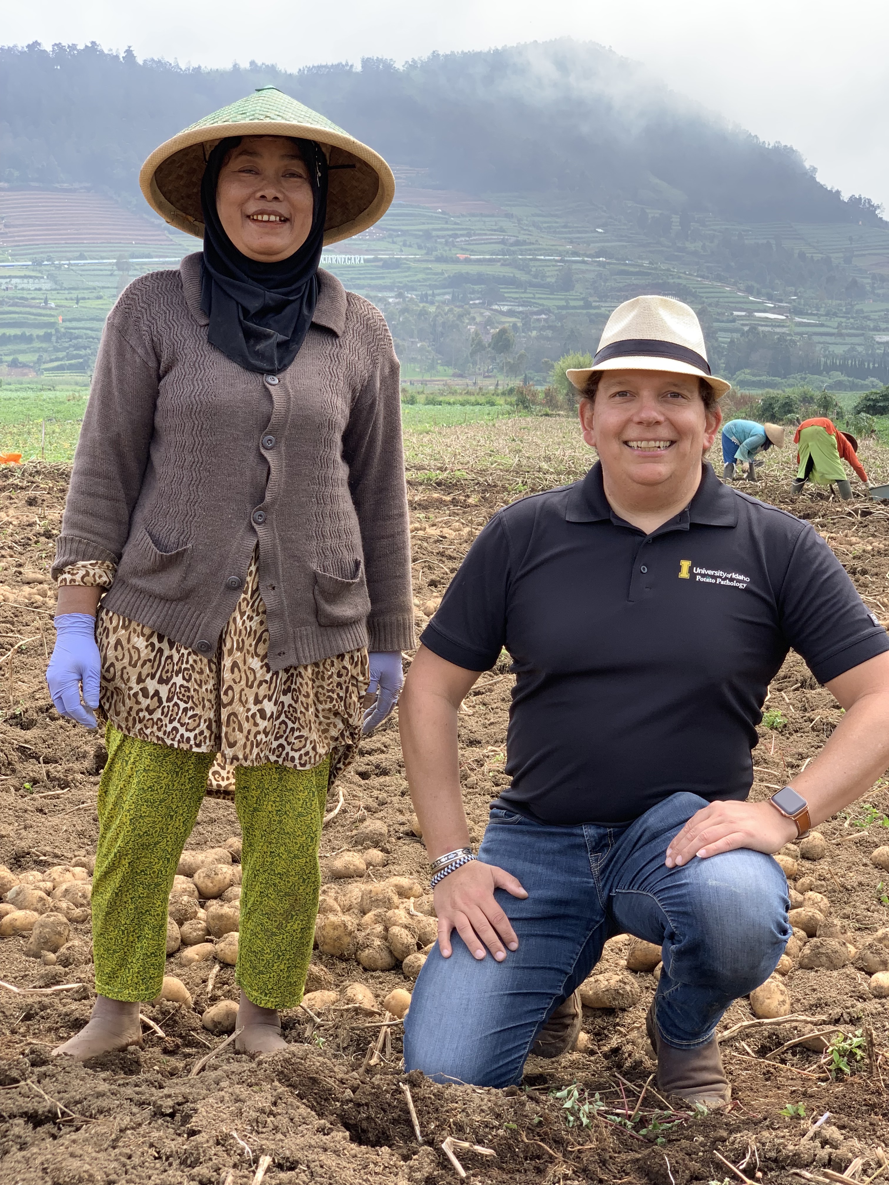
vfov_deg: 36.8
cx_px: 444
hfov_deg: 28.0
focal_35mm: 52
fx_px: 1781
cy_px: 592
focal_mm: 6
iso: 16
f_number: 2.4
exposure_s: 1/159
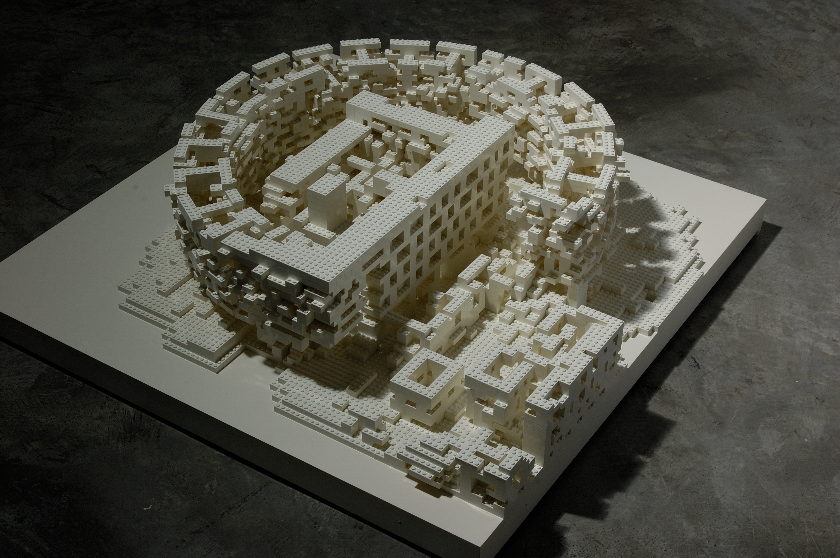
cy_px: 279
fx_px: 1329
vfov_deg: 23.7
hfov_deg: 35.1
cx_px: 420
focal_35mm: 57
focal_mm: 38
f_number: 13
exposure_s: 1/25
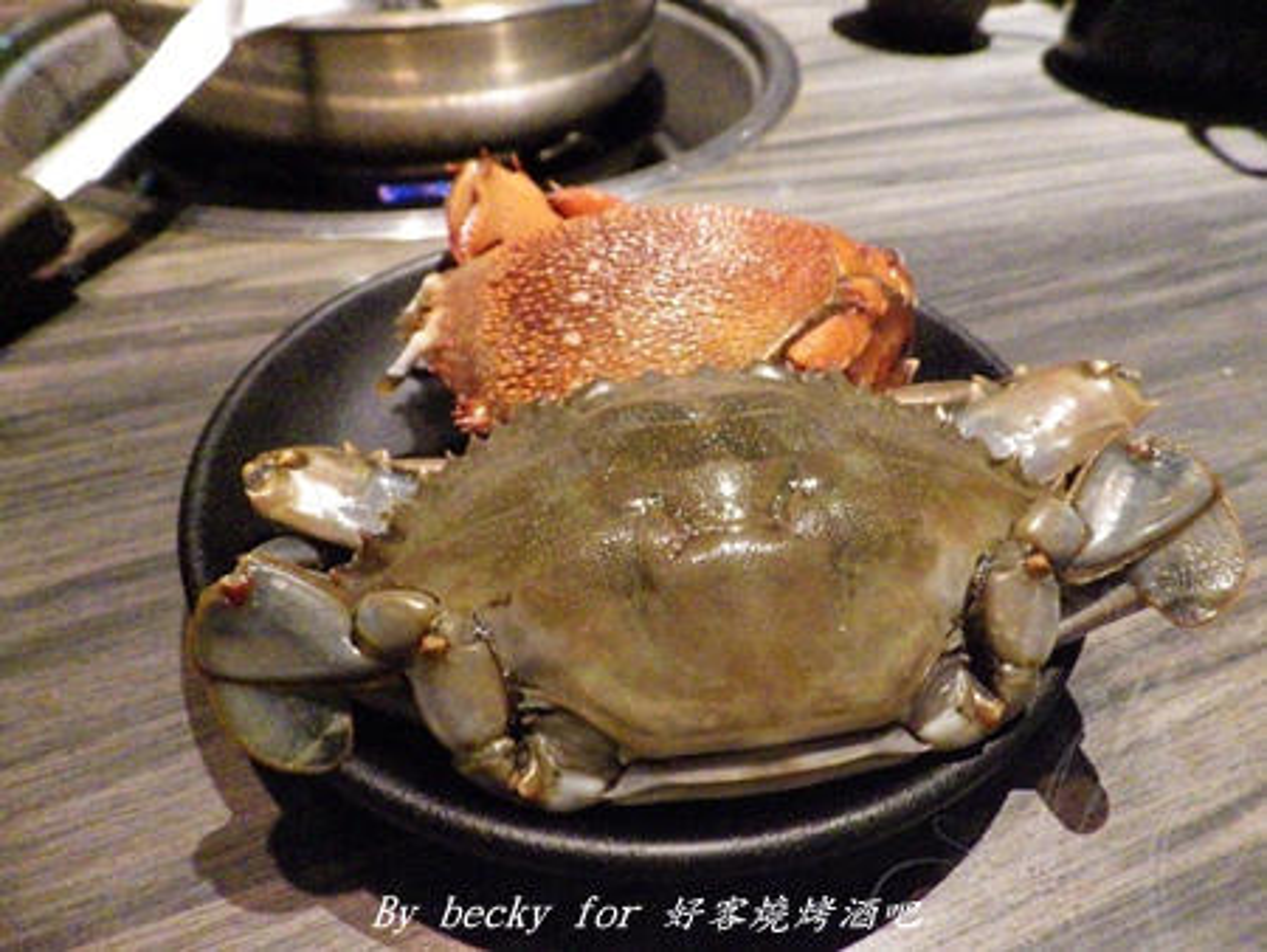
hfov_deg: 76.4
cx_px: 634
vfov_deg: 61.1
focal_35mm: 22
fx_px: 806
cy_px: 476
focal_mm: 4
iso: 1600
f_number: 3.1
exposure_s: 1/15
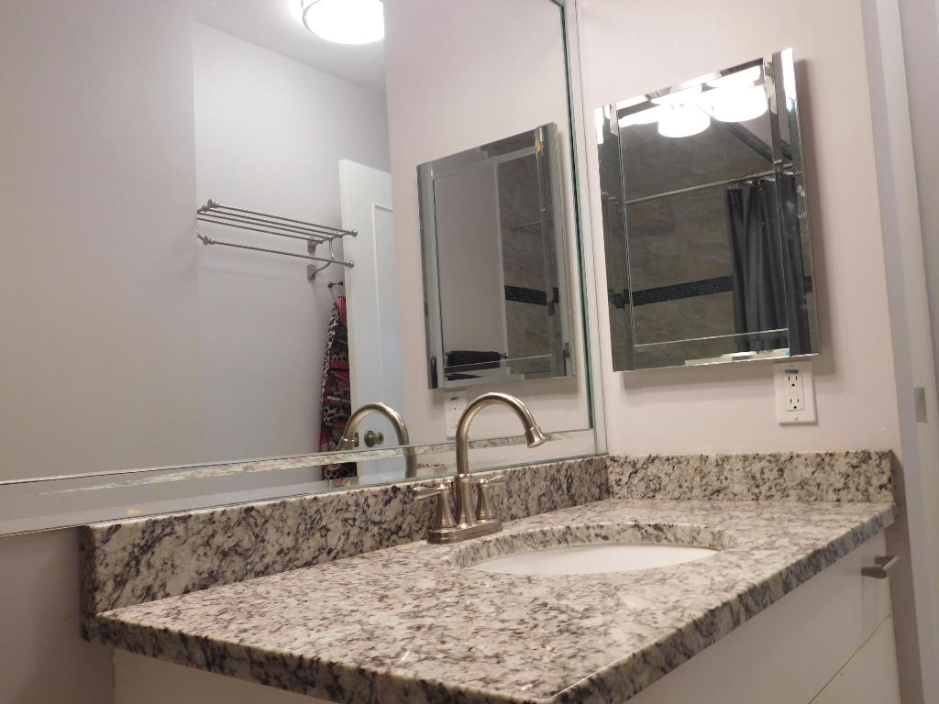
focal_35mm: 30
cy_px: 352
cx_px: 470
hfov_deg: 60.0
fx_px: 814
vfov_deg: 46.8
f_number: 3.2
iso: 125
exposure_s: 1/30
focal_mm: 5.3
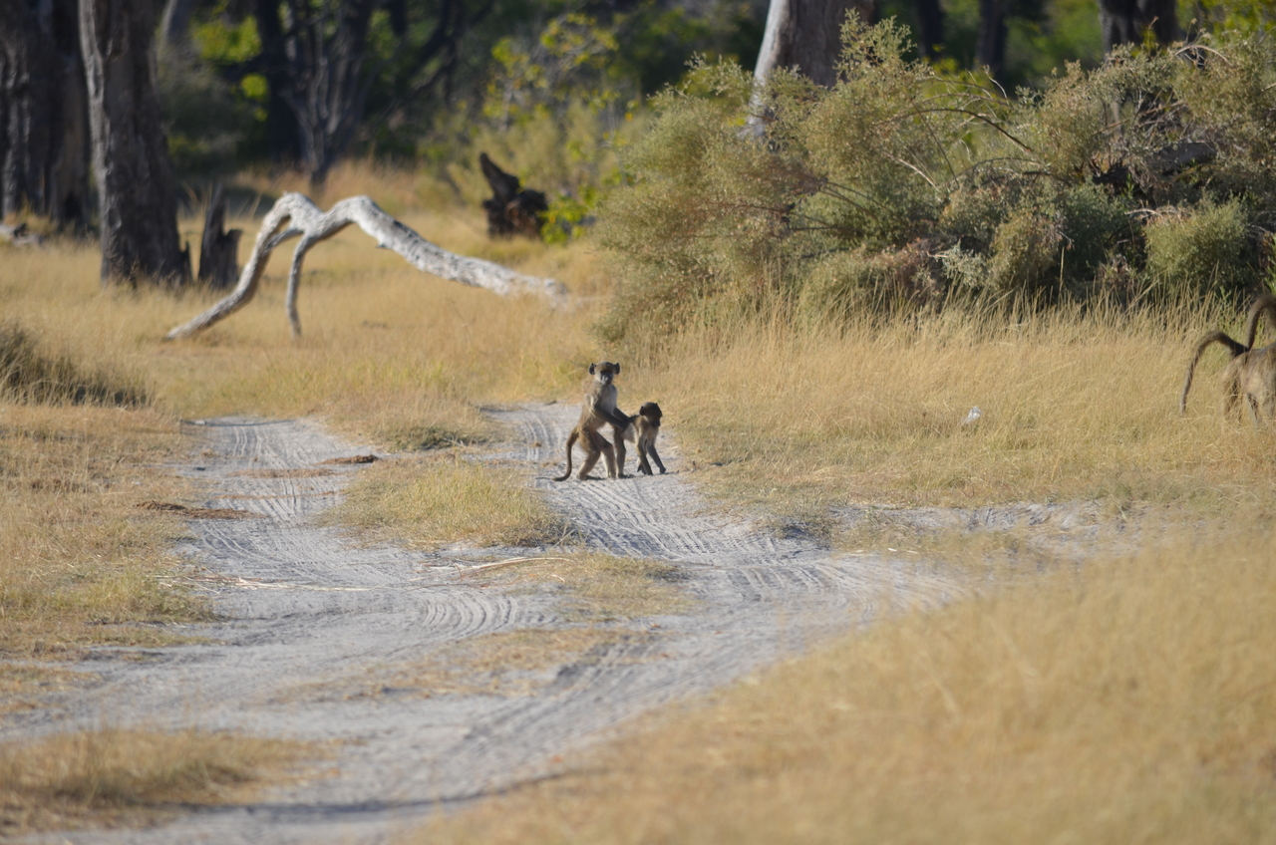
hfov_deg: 4.6
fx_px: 15918
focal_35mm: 450
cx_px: 638
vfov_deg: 3.0
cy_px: 422
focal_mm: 300
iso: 200
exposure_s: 1/800
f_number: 6.3
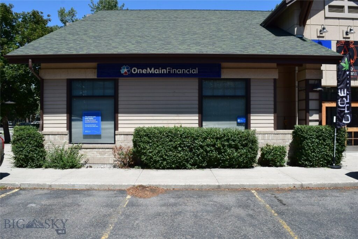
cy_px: 120
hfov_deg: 67.4
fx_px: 269
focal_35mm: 27
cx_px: 179
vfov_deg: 47.9
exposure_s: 1/400
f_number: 11
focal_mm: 18
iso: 400
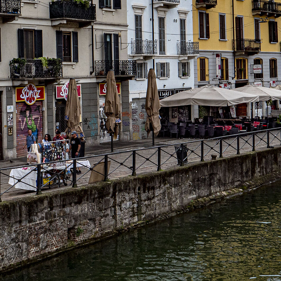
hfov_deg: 22.1
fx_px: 689
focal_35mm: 75
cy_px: 54
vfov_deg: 22.7
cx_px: -6
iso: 200
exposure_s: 1/640
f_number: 8
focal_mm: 17
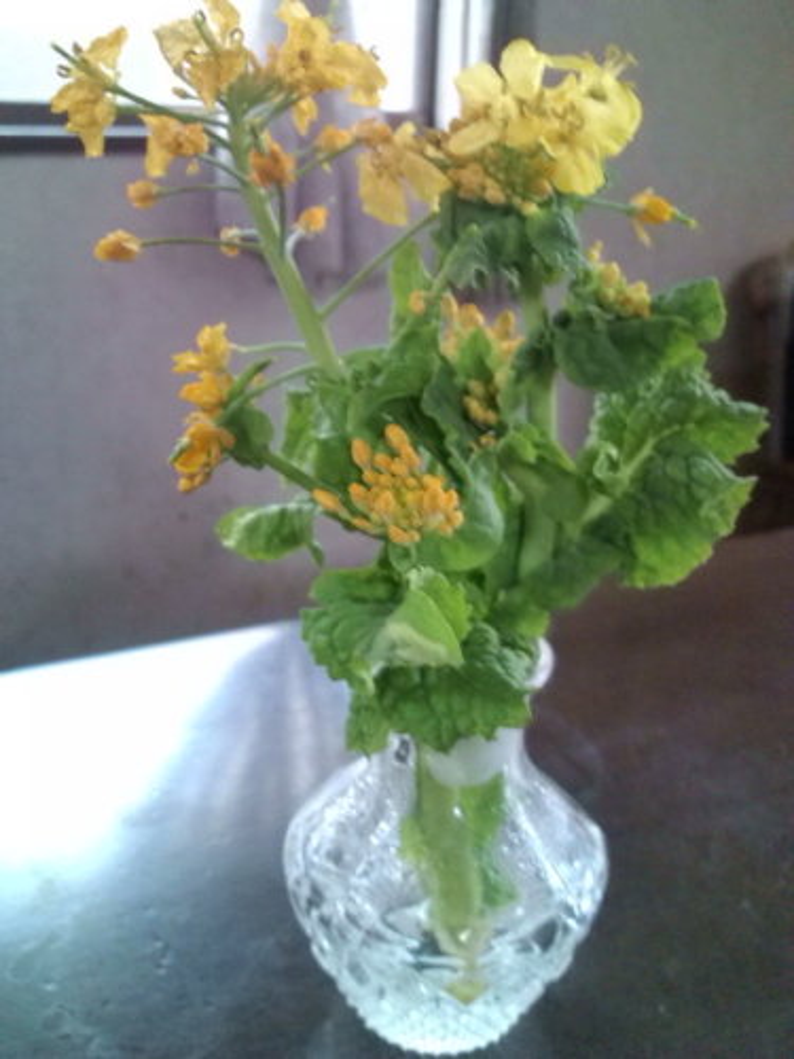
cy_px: 530
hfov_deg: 44.2
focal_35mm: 32
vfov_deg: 56.8
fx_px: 979
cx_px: 397
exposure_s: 1/3.85
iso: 131
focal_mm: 3.3
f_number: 2.8
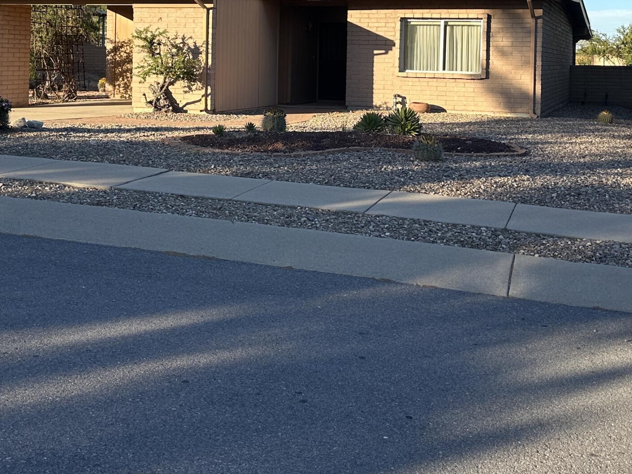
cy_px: 44
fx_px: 931
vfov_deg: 27.5
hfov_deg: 37.4
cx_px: 274
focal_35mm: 51
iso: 80
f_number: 1.78
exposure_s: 1/2252
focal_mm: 6.86
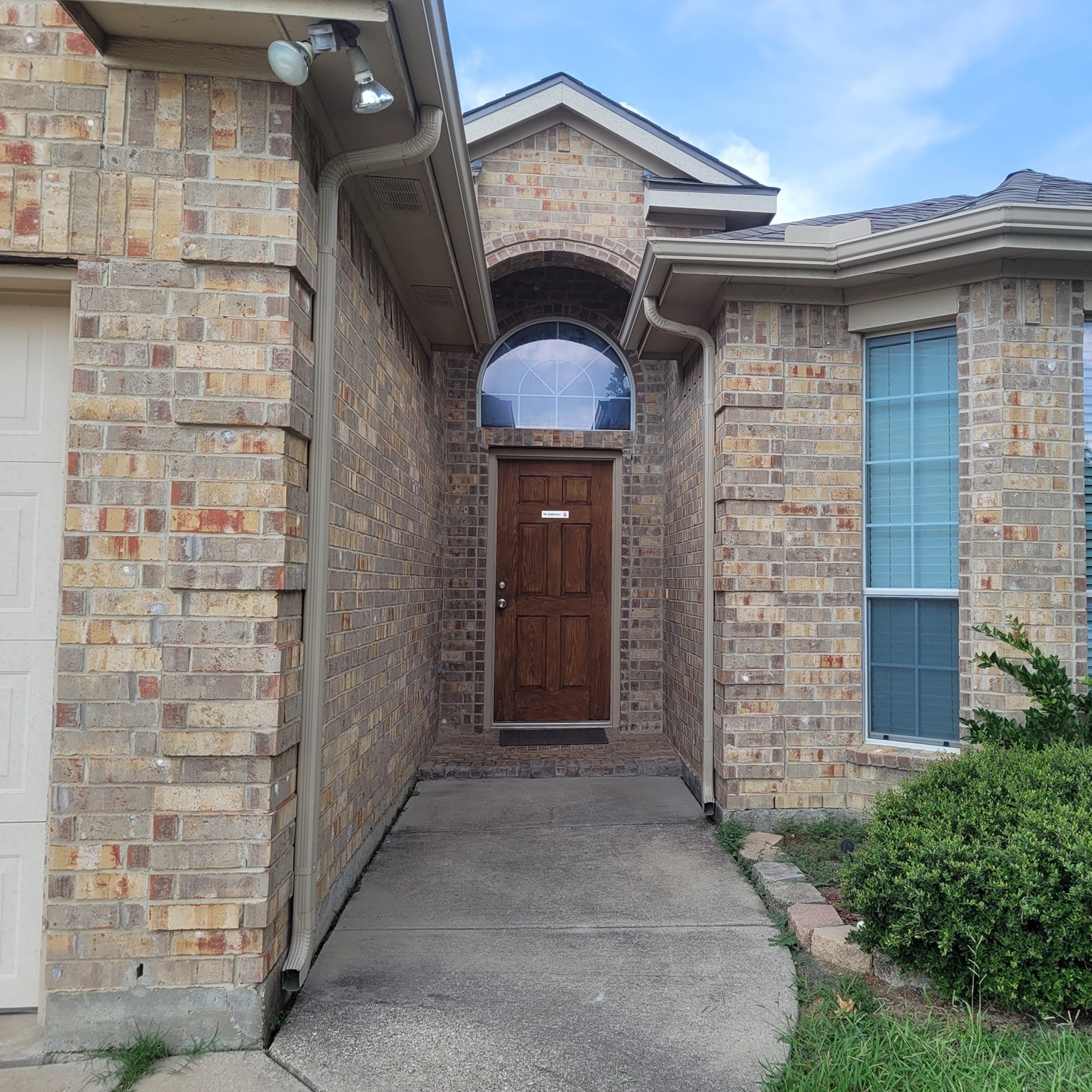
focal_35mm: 31
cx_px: 687
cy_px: 542
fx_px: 1106
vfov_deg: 52.5
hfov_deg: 51.9
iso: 40
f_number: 1.8
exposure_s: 1/1179
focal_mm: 5.4
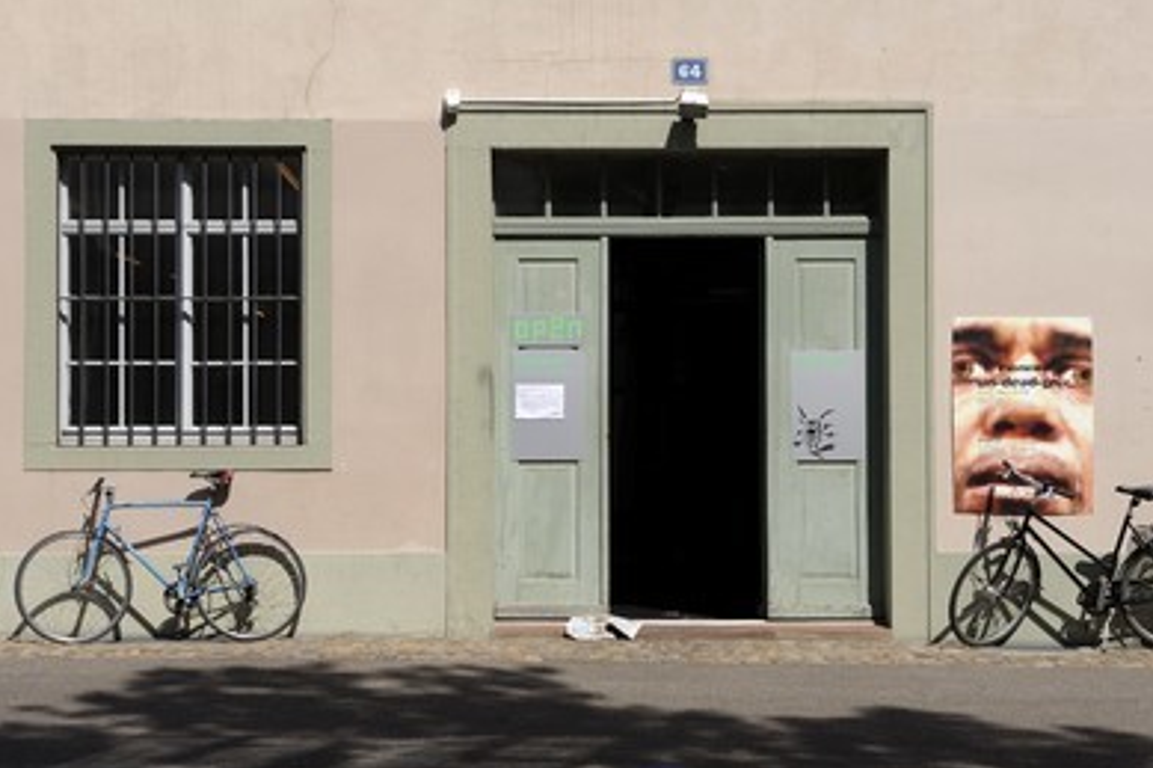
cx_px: 548
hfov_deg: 30.1
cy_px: 391
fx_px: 2145
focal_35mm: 67
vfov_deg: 20.3
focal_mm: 62
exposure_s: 1/160
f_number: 14
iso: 200
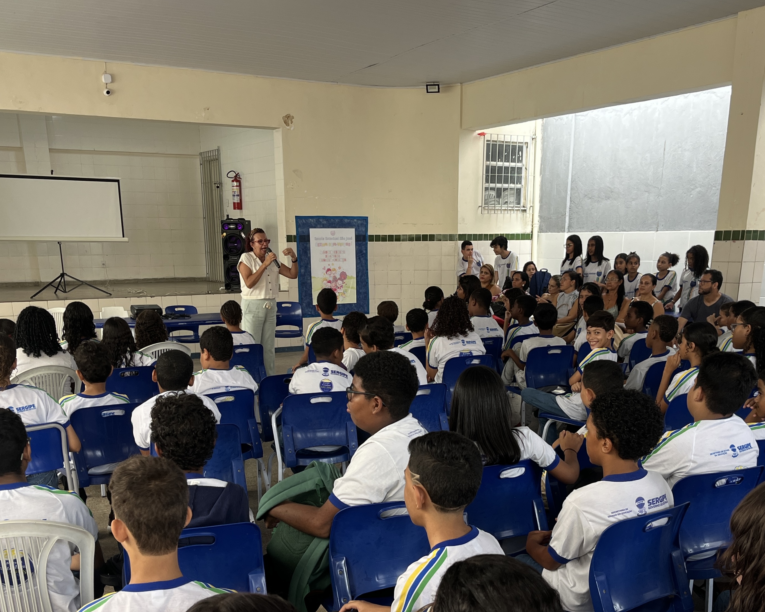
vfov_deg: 44.5
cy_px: 340
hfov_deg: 54.2
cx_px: 414
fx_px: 747
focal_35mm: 33
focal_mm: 5.1
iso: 64
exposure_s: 1/121
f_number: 1.6
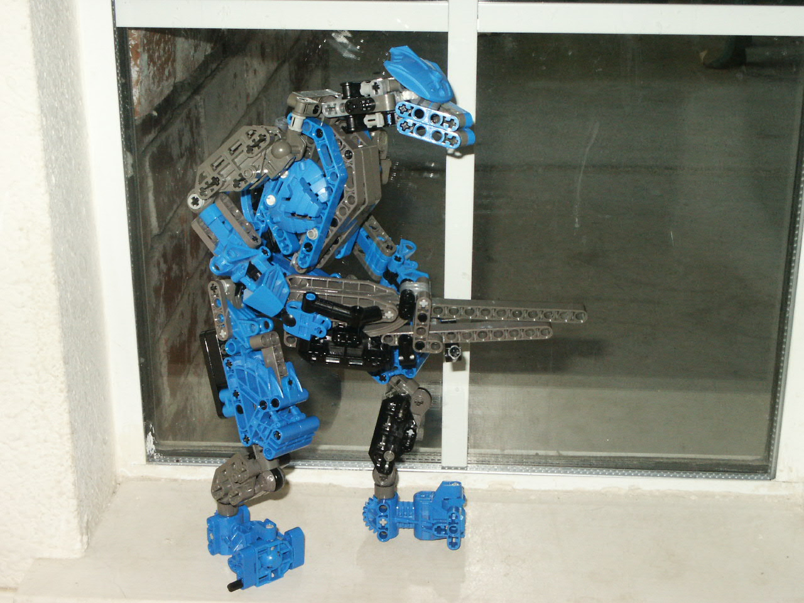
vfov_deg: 23.3
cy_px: 302
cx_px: 402
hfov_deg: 30.7
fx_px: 1463
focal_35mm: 63
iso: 200
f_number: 8
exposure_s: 1/60
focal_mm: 13.16
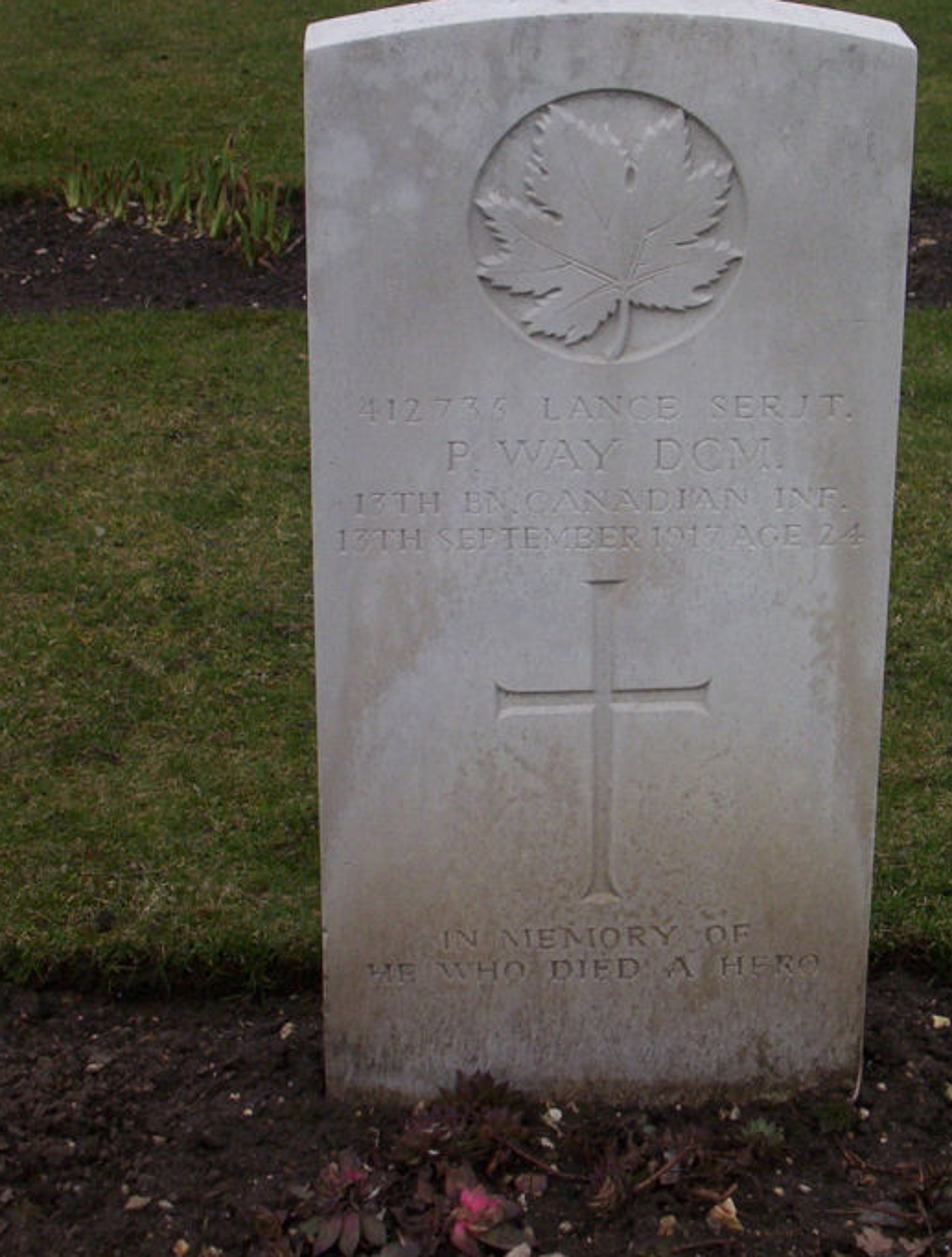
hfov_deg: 15.8
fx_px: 3427
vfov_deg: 20.8
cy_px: 581
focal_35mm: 94
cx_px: 528
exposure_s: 1/311
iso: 100
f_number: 3.62
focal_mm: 10.76
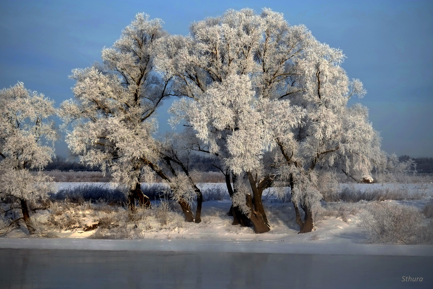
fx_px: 2814
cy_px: 144
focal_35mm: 234
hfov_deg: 8.8
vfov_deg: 5.9
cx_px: 216
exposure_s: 1/1000
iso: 200
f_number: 5.6
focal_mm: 156.1
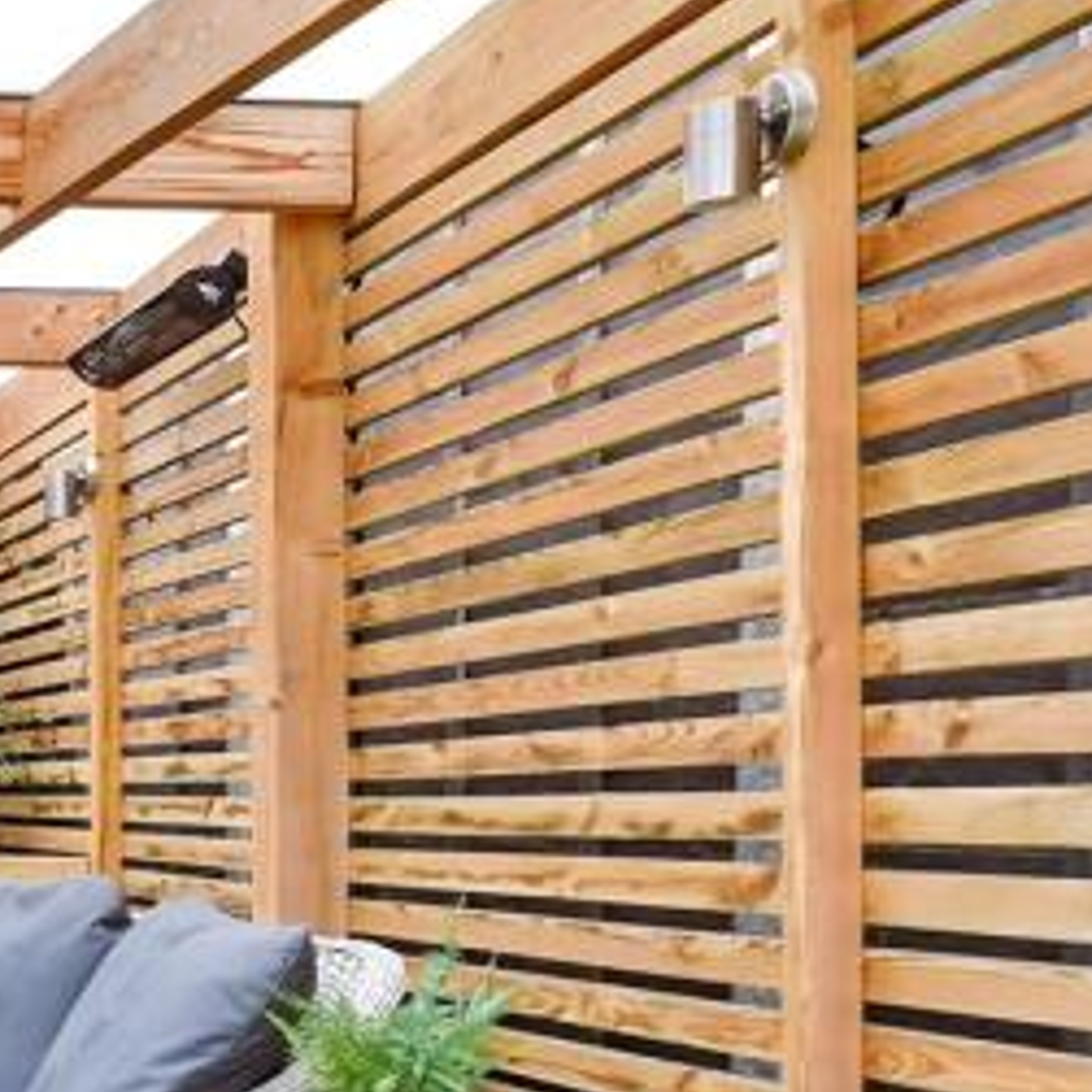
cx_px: -883
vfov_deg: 32.1
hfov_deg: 21.3
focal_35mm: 52
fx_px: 1856
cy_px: 842
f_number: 8
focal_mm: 10
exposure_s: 1/40
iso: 320
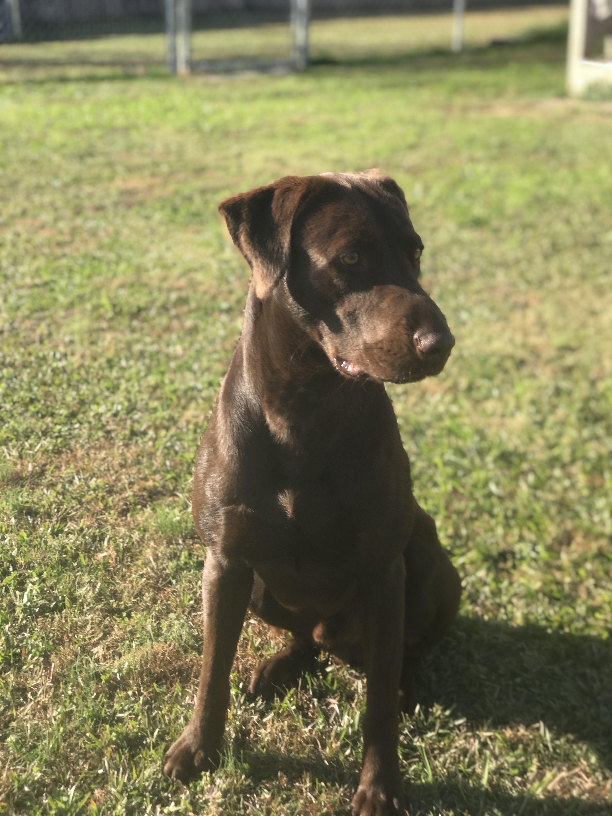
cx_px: 306
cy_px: 408
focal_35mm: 57
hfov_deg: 25.7
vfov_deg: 33.8
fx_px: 1344
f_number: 2.8
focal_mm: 6.6
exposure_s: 1/219
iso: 20
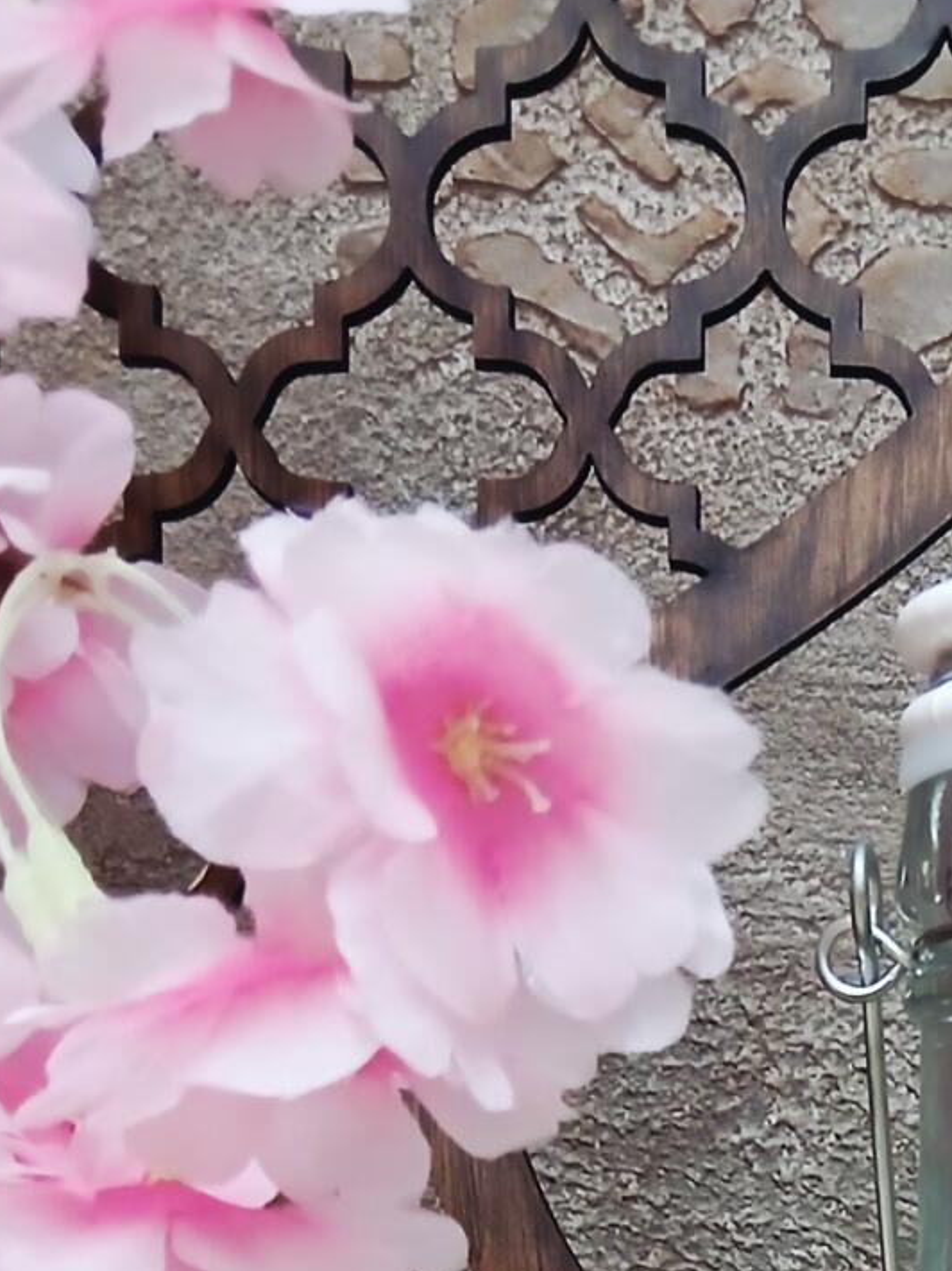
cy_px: 1826
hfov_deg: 18.6
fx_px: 2752
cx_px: 1124
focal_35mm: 75
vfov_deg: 22.2
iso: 400
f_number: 1.8
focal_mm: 3.98
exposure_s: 1/25
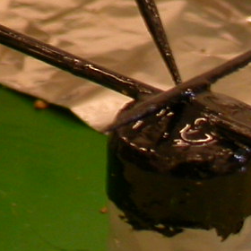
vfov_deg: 4.3
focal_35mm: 404
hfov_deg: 4.3
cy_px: -262
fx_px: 3314
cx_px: -13
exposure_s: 1/18.1
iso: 100
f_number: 3.5
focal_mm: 16.6
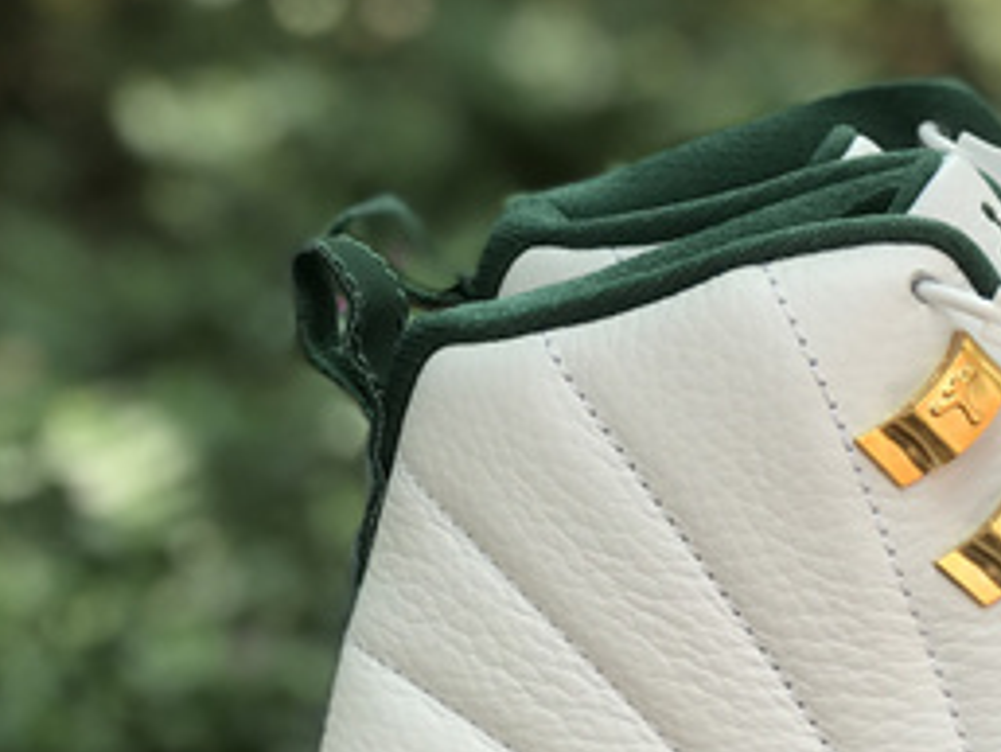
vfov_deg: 9.0
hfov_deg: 11.6
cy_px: 657
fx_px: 4745
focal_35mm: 164
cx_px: 1387
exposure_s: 1/132
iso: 20
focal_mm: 6.6
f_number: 2.8
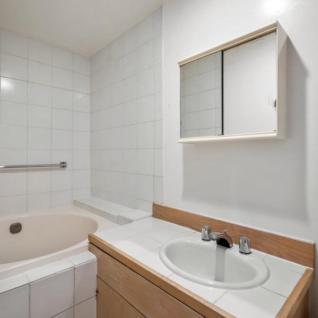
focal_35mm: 20
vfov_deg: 74.8
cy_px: 156
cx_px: 160
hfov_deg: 74.8
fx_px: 208
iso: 400
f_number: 5.6
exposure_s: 1/20
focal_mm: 15
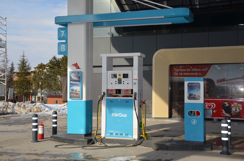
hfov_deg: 39.0
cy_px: 80
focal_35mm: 51
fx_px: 345
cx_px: 122
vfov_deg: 26.4
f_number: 9
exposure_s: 1/250
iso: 100
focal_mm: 34
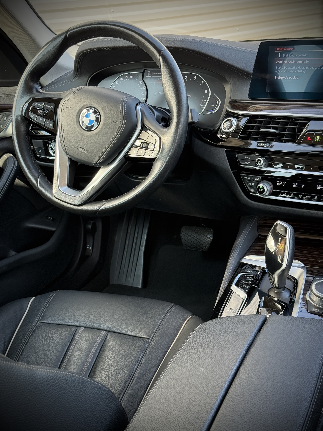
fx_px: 597
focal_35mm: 48
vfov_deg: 39.7
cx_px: 162
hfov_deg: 30.3
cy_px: 216
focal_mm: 6.76
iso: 160
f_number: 1.78
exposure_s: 1/244
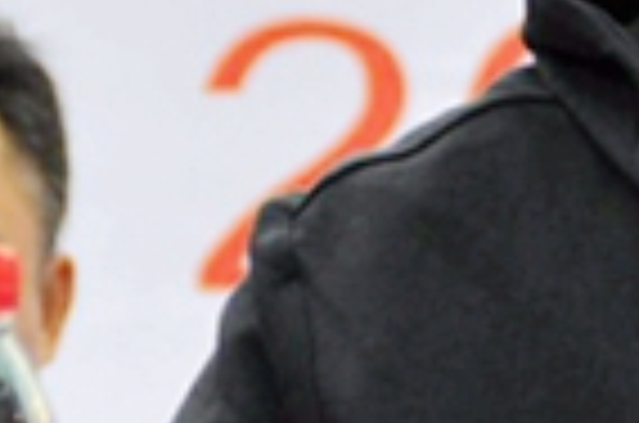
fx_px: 12840
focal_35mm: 725
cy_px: -7
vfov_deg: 1.9
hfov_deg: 2.8
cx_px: 760
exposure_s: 1/400
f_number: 5.6
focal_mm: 86
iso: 400
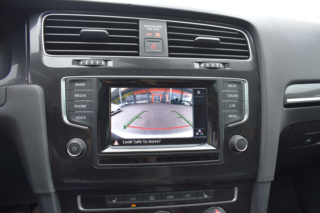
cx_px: 160
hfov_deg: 67.4
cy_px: 106
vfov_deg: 47.9
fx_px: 240
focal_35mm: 27
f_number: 5.6
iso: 400
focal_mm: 18
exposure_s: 1/125
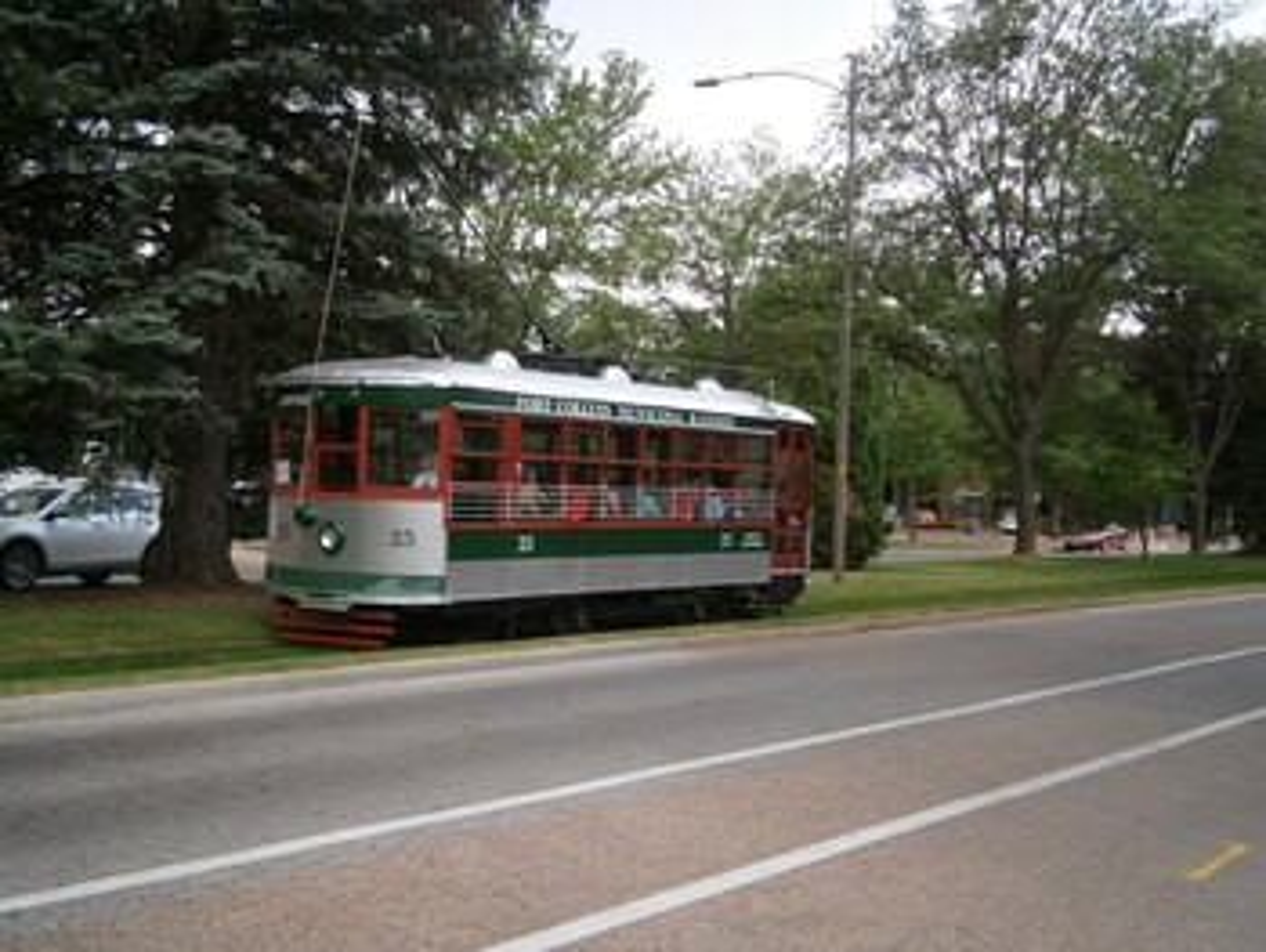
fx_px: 1720
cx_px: 633
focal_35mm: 47
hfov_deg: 40.4
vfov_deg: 30.9
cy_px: 476
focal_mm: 8.3
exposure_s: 1/125
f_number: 3.4
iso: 80
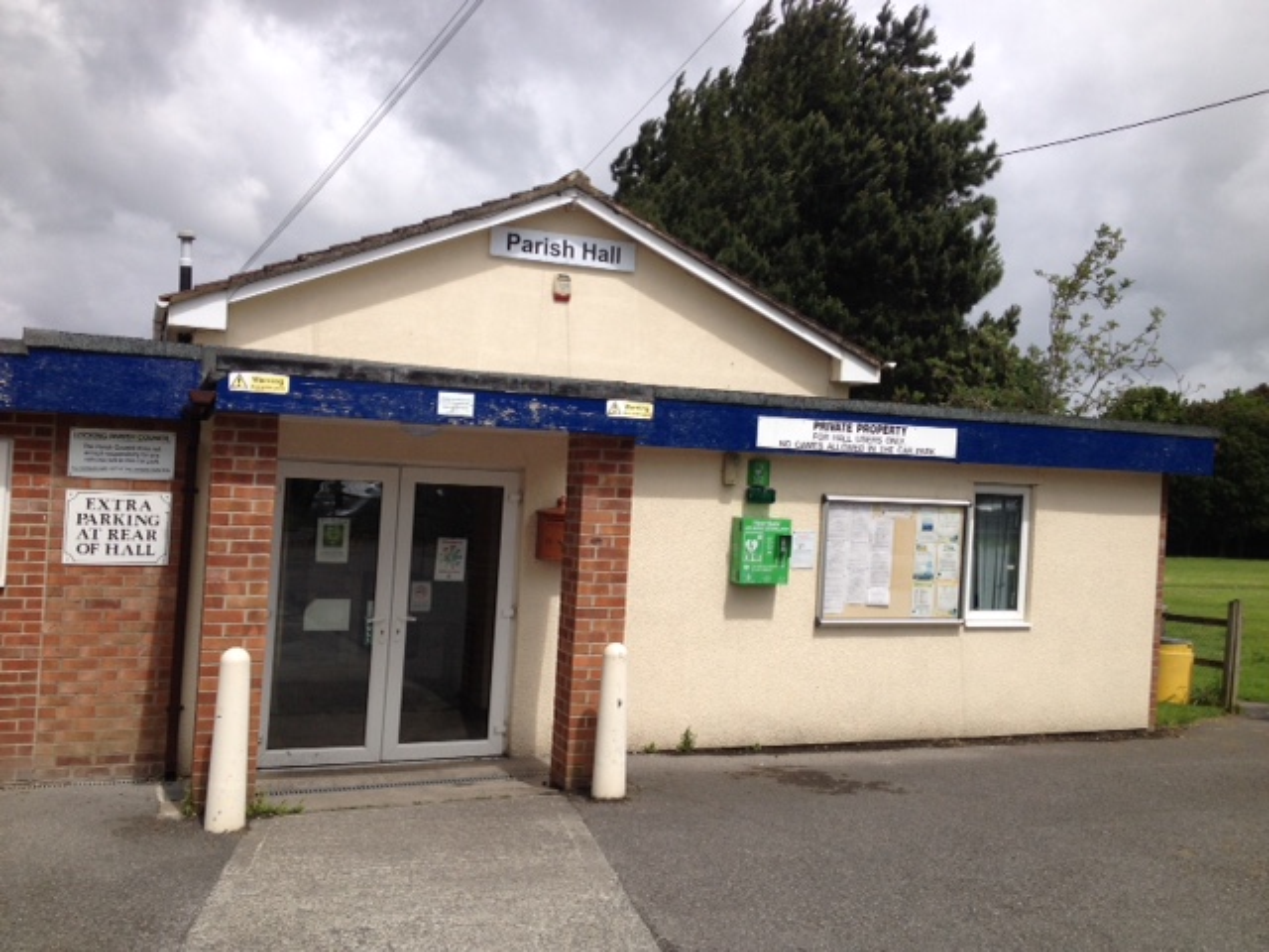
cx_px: 634
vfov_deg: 40.7
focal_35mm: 35
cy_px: 476
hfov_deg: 52.6
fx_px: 1283
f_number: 2.4
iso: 50
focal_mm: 4.28
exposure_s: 1/1842
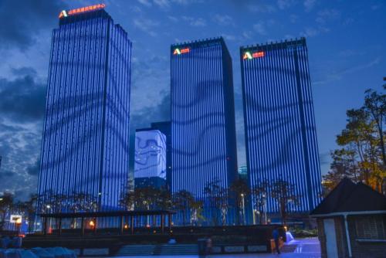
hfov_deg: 55.8
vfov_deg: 38.9
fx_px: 365
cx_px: 193
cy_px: 129
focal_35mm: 34
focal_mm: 34
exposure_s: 1/6
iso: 640
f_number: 10
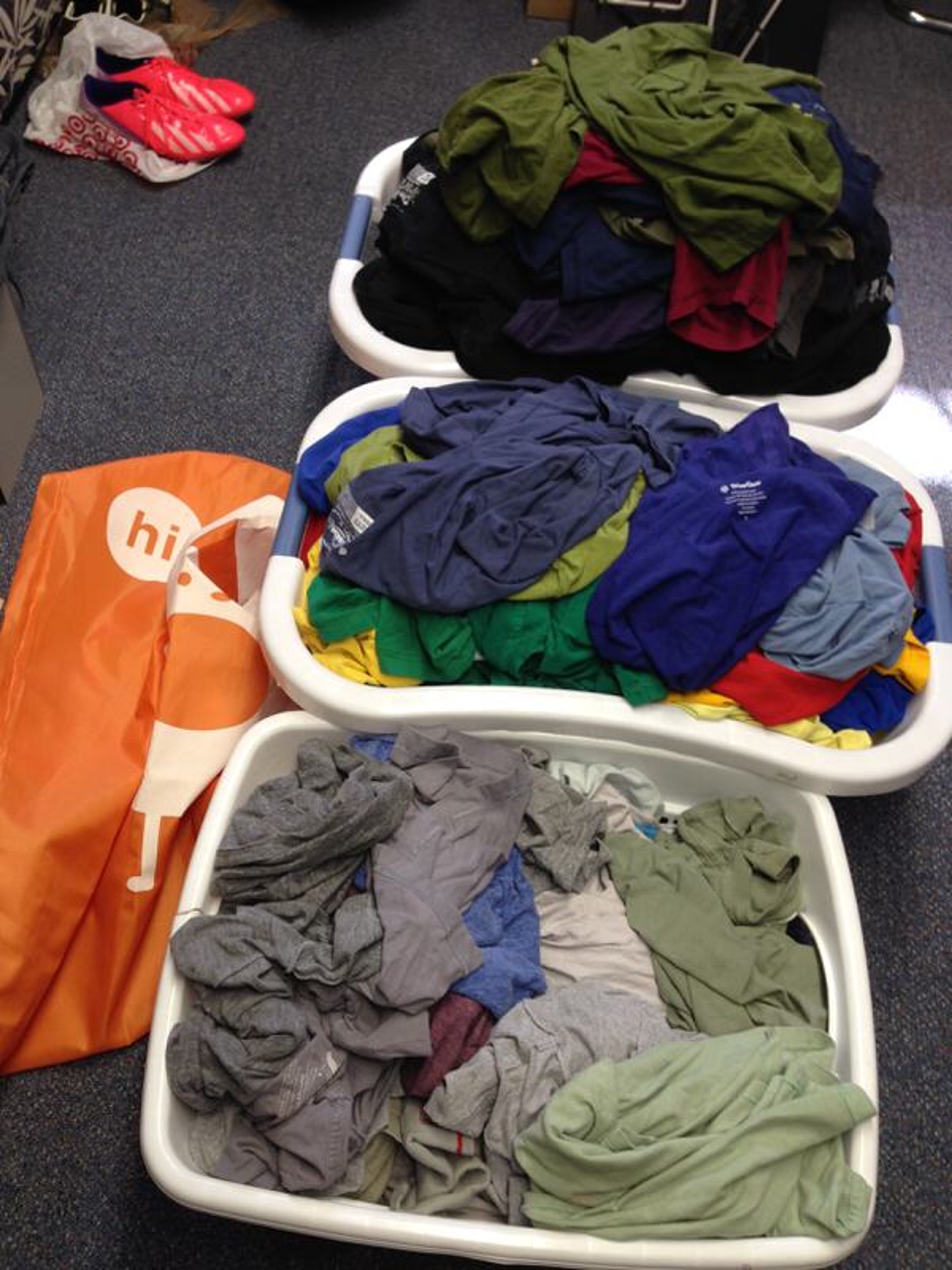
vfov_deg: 55.4
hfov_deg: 42.9
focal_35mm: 33
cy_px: 635
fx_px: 1210
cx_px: 476
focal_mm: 4.12
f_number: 2.4
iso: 50
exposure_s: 1/20
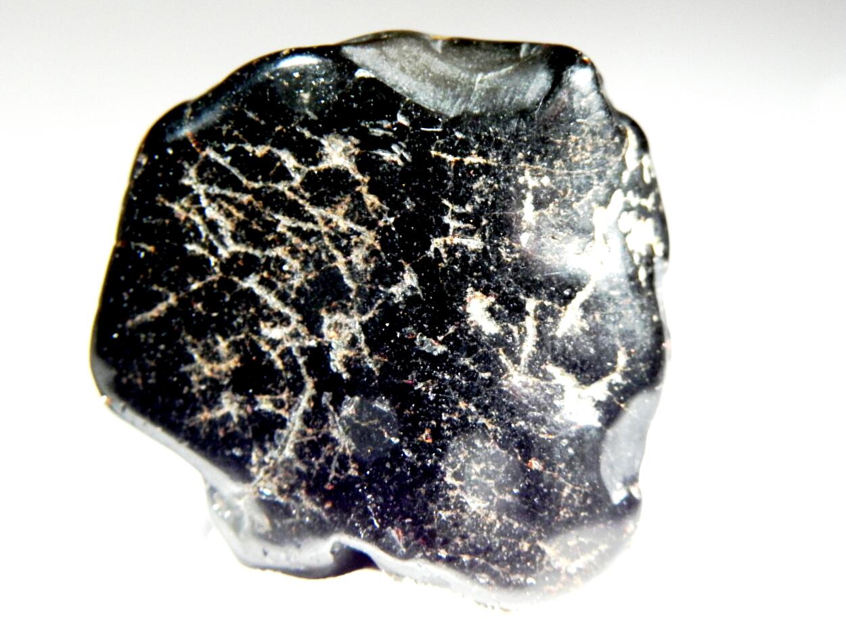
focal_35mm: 95
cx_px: 423
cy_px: 318
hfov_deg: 20.6
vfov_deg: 15.6
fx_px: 2322
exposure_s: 1/7.1
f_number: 4
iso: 400
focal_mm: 16.9
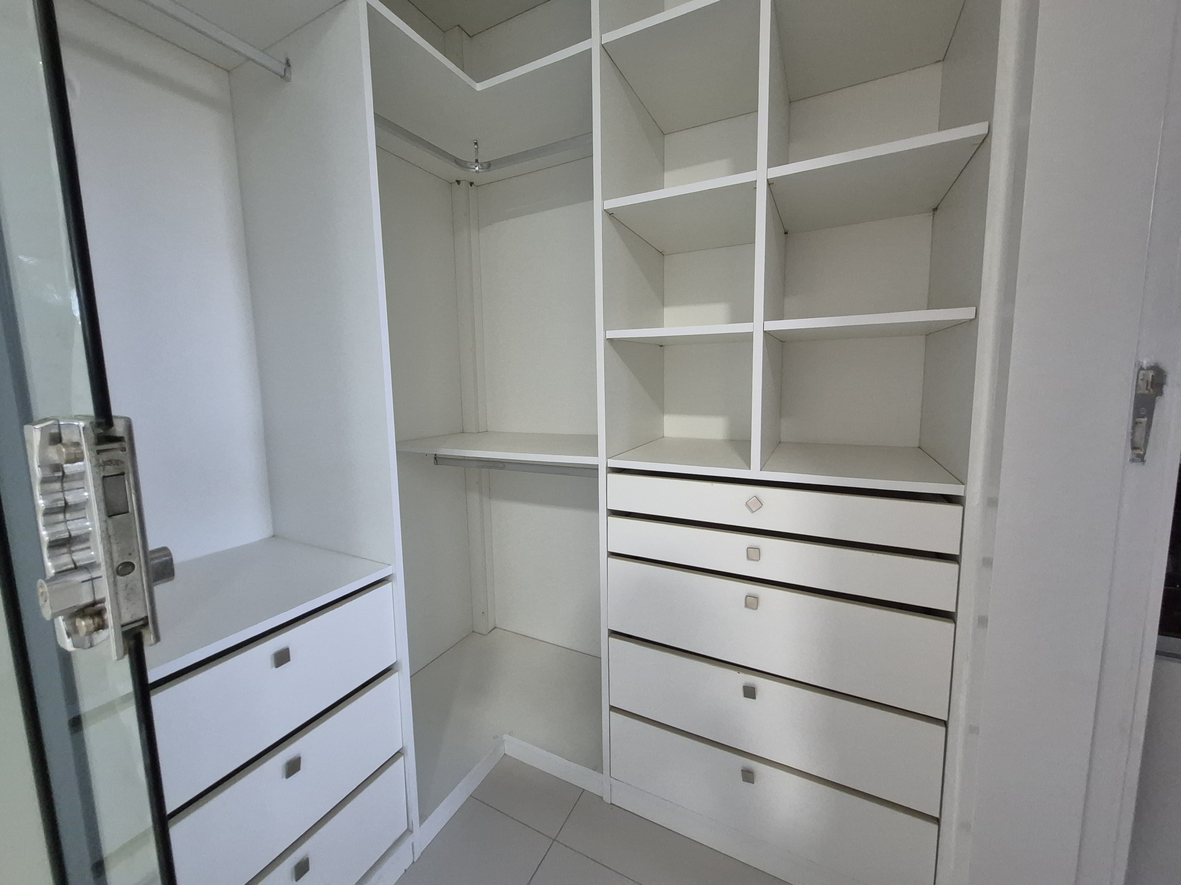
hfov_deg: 106.2
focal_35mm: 13
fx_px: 444
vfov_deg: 89.9
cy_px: 442
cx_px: 590
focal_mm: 1.74
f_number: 2.2
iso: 1000
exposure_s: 1/60
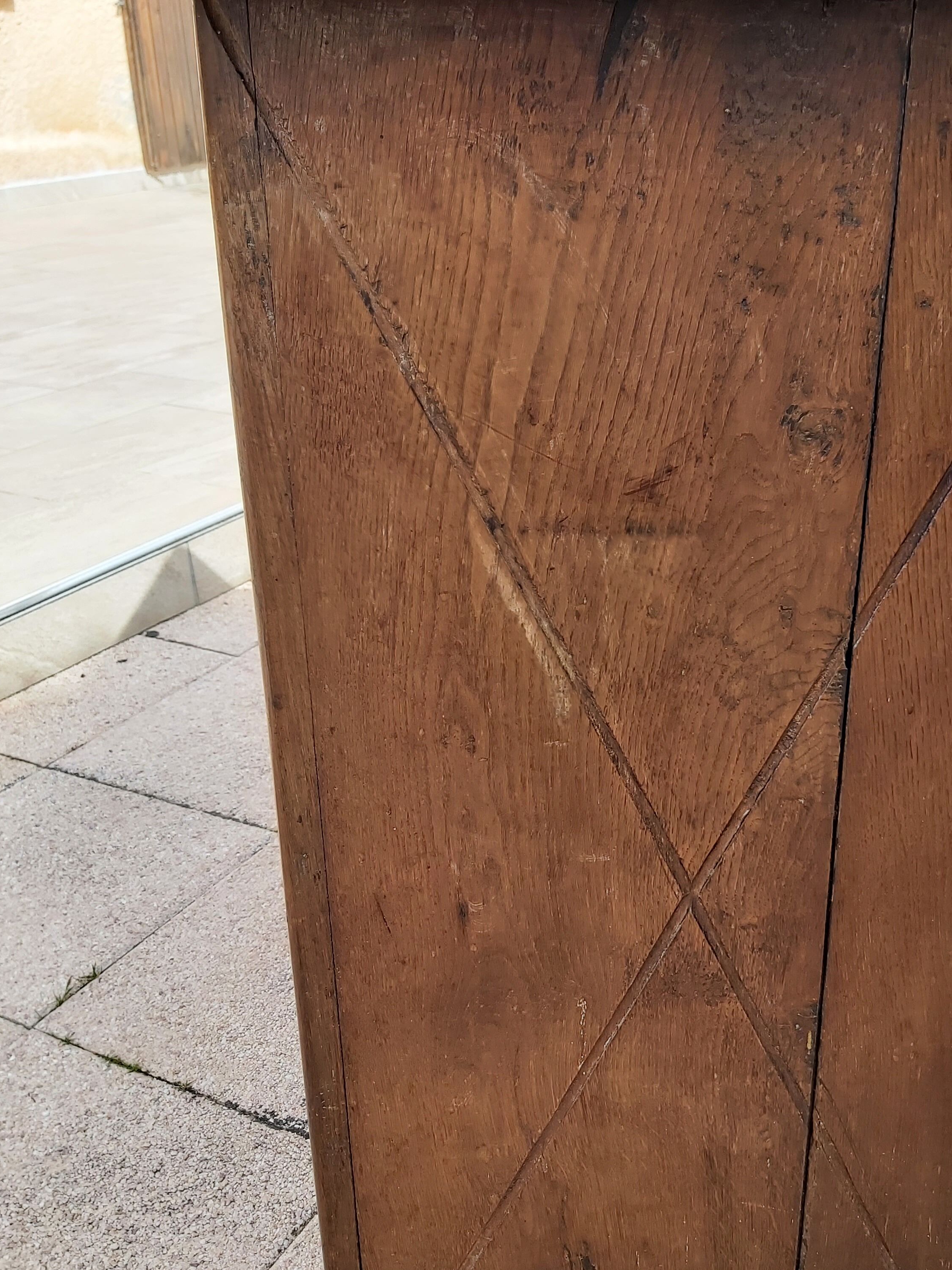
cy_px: 644
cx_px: 637
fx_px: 1284
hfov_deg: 40.2
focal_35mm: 35
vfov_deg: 52.6
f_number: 1.7
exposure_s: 1/566
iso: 64
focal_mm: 3.92
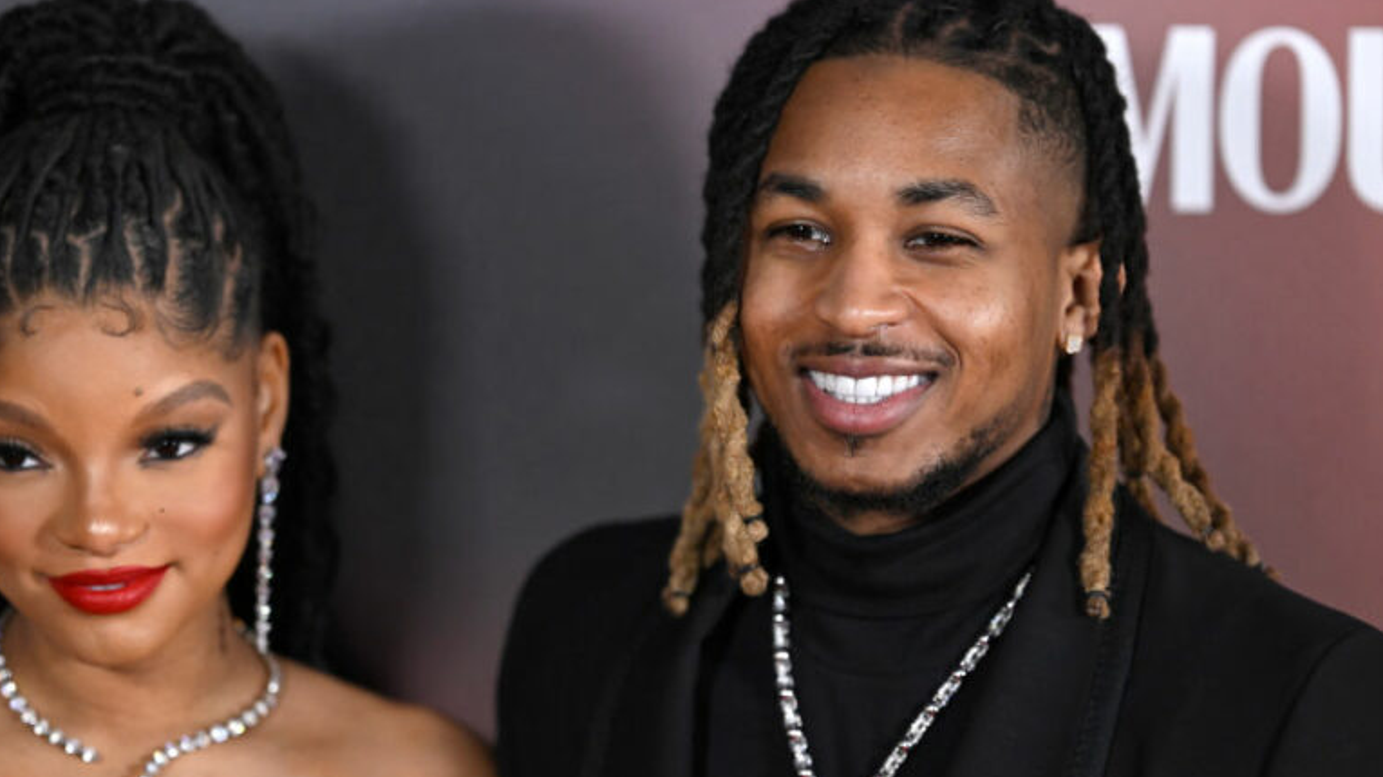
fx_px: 9643
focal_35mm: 263
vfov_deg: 4.6
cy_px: 472
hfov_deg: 8.2
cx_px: 526
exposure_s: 1/320
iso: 1600
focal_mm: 200
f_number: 2.2
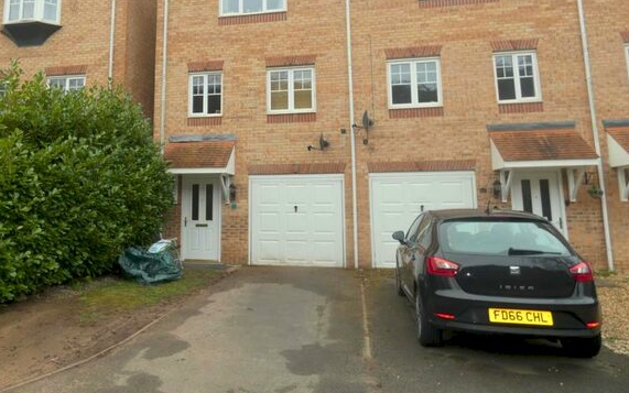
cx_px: 254
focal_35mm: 26
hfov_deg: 69.8
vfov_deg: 47.1
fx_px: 446
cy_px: 144
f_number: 2.8
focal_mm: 3.6
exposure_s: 1/100
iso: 80
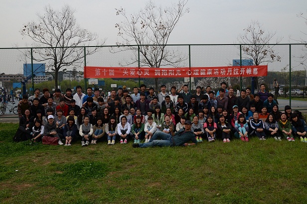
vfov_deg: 41.5
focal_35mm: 32
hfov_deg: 59.6
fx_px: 268
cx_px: 154
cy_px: 102
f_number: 10
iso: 320
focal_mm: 21
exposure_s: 1/400
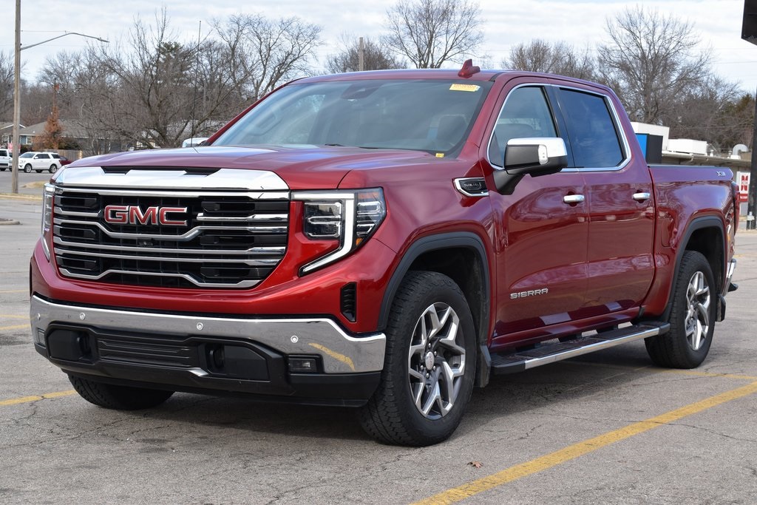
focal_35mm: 68
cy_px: 252
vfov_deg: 20.2
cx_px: 378
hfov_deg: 29.9
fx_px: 1419
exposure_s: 1/250
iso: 400
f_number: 10
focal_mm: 45
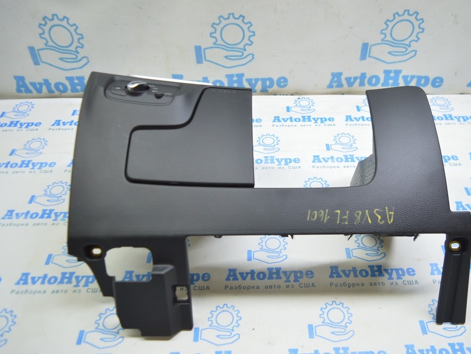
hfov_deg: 55.2
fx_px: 449
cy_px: 175
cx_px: 264
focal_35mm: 33
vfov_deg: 43.0
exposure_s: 1/40
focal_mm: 20
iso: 400
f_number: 3.5
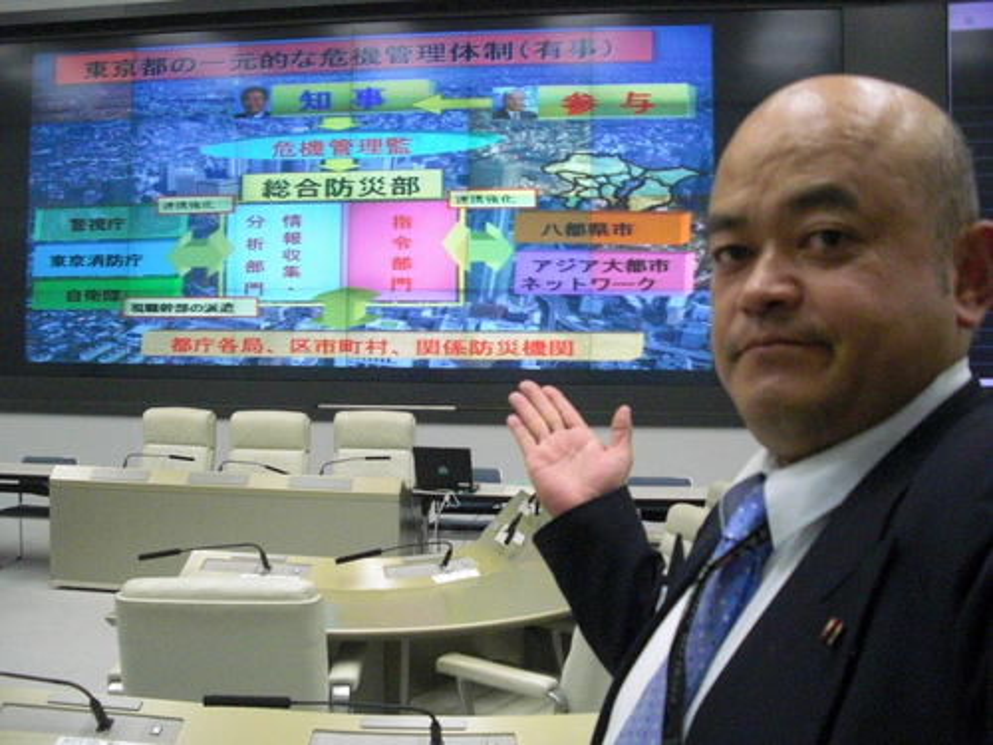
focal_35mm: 36
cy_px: 372
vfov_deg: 39.7
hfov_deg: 51.4
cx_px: 496
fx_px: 1033
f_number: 2.8
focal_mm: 6.3
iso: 800
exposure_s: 1/80
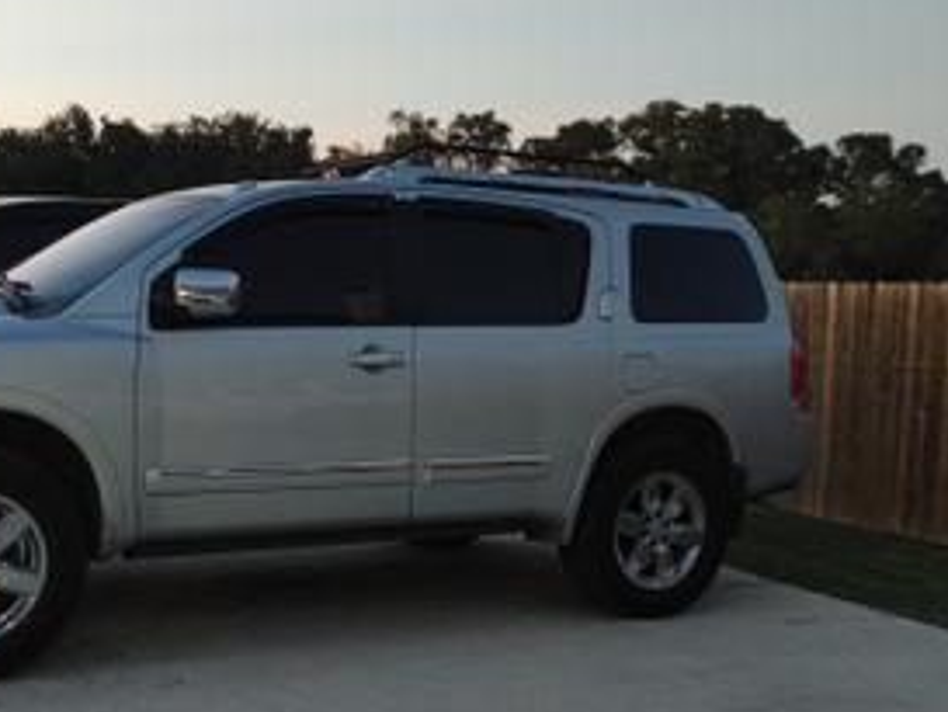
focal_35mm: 48
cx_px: 326
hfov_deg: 39.2
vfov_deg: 30.3
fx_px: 1315
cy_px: 396
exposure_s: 1/17
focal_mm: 5.58
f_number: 1.8
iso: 400
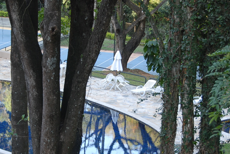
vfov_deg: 10.9
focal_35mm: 126
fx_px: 806
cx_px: 108
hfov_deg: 16.2
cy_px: 120
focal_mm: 44
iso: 100
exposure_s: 1/15
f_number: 5.6
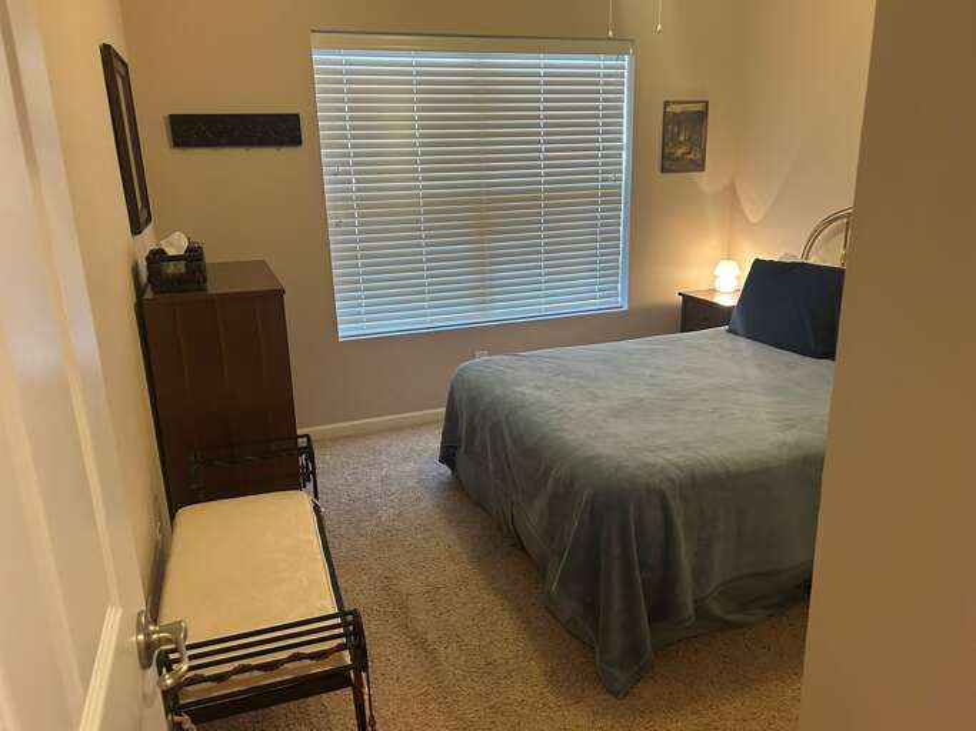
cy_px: 366
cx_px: 488
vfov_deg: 53.0
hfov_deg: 67.3
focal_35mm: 26
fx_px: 733
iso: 320
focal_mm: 5.7
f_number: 1.5
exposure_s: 1/60
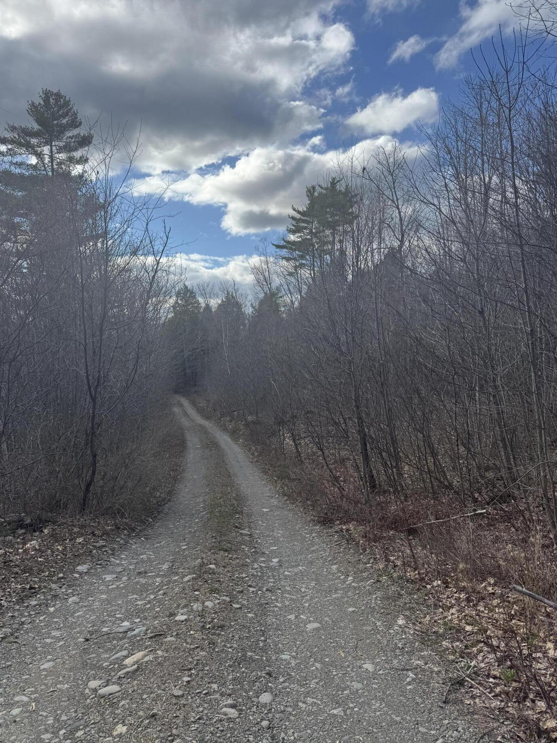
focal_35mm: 26
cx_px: 258
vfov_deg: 67.3
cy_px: 366
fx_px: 558
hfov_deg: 53.0
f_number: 1.78
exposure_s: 1/4049
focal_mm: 6.76
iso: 80
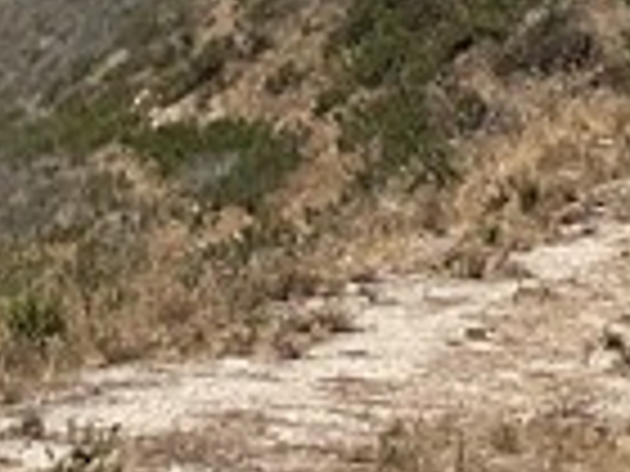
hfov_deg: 9.3
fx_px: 3858
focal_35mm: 212
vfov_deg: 6.9
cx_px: 238
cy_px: -351
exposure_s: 1/3534
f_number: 1.8
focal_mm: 3
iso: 16
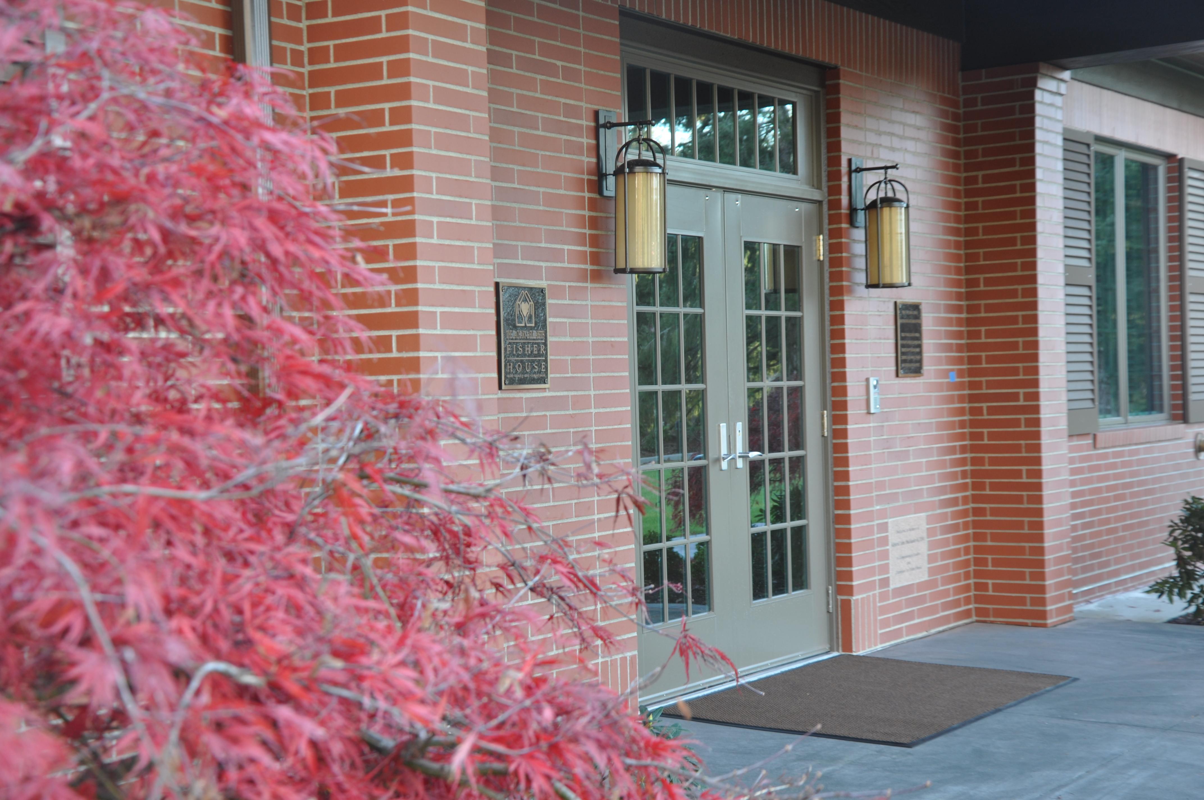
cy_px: 400
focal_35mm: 60
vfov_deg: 22.6
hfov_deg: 33.4
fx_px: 2004
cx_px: 602
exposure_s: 1/15
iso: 200
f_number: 4.5
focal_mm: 40
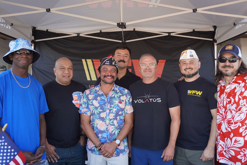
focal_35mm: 36
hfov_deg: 53.1
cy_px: 82
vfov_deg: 36.9
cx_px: 124
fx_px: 247
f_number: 4.5
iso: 320
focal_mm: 24
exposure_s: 1/160
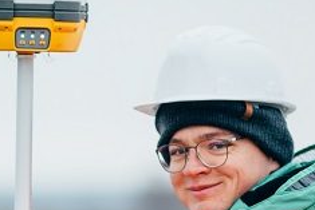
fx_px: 3169
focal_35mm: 362
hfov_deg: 5.7
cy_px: 267
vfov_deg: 3.8
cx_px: 35
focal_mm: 85
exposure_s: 1/3200
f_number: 1.4
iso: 200
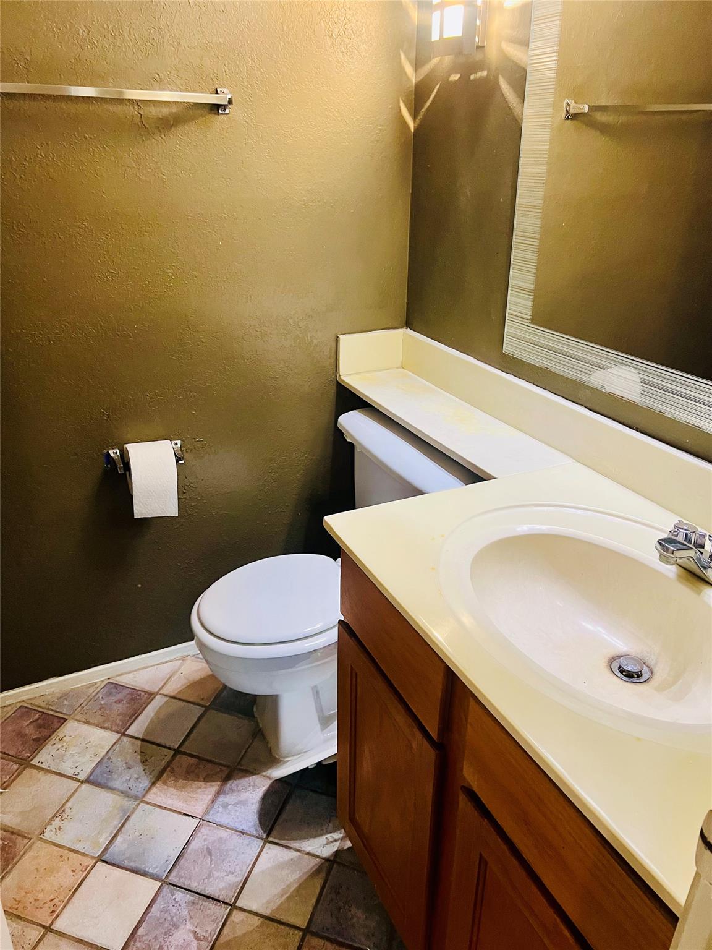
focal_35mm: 26
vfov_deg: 67.3
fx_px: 713
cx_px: 356
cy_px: 475
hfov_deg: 53.1
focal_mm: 5.7
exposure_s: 1/60
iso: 250
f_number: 1.5
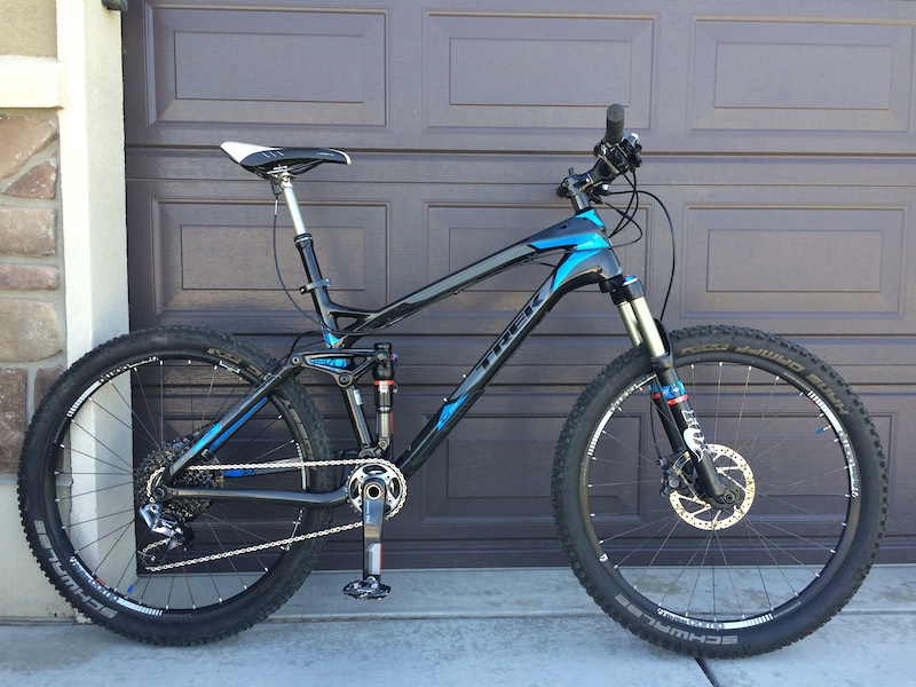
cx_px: 458
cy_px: 344
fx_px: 767
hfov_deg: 61.7
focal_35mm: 29
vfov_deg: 48.2
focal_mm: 4.15
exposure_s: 1/120
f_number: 2.2
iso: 40
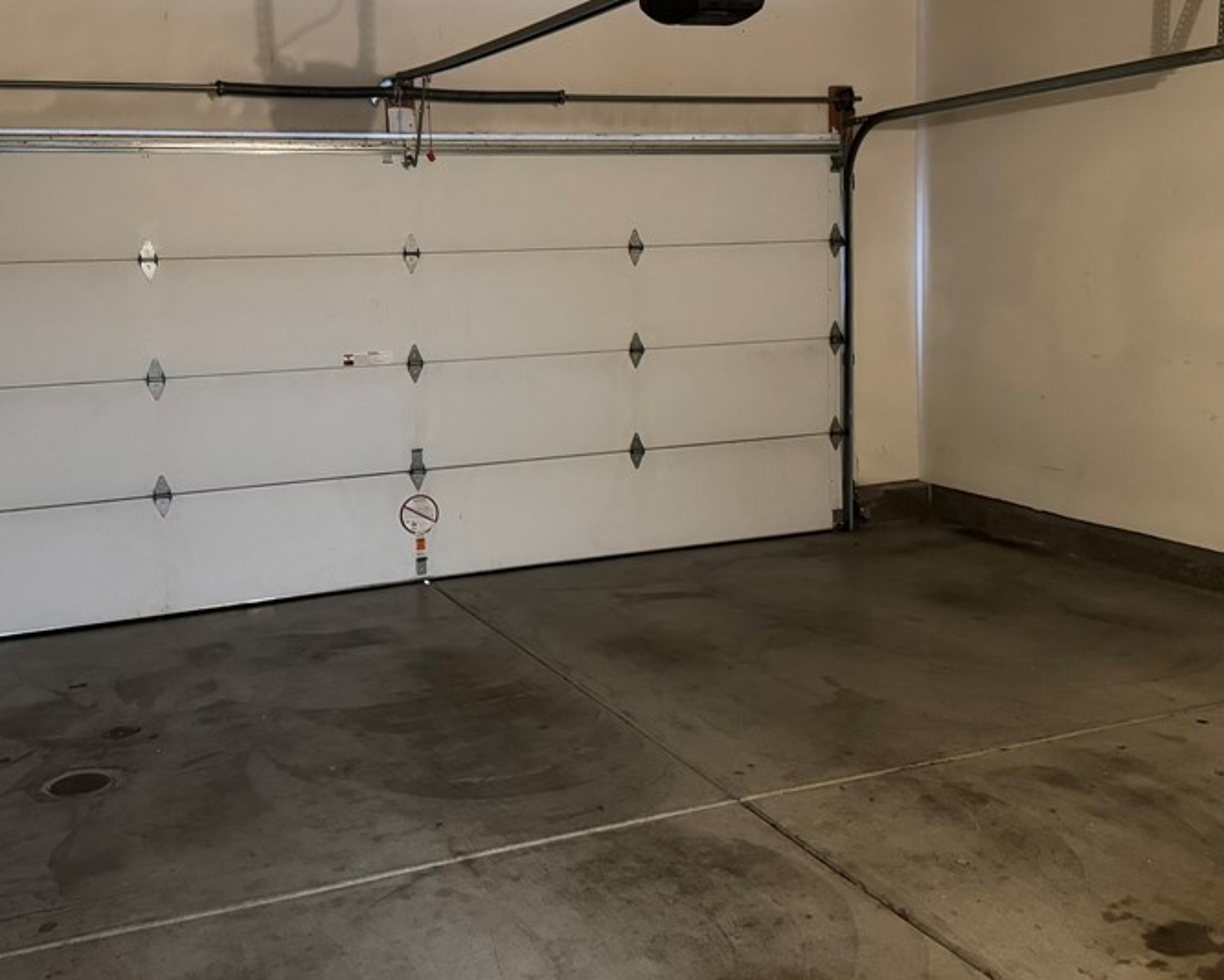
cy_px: 392
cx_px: 566
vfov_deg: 41.0
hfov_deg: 50.2
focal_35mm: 36
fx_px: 1304
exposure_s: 1/30
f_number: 1.78
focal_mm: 6.76
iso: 1000
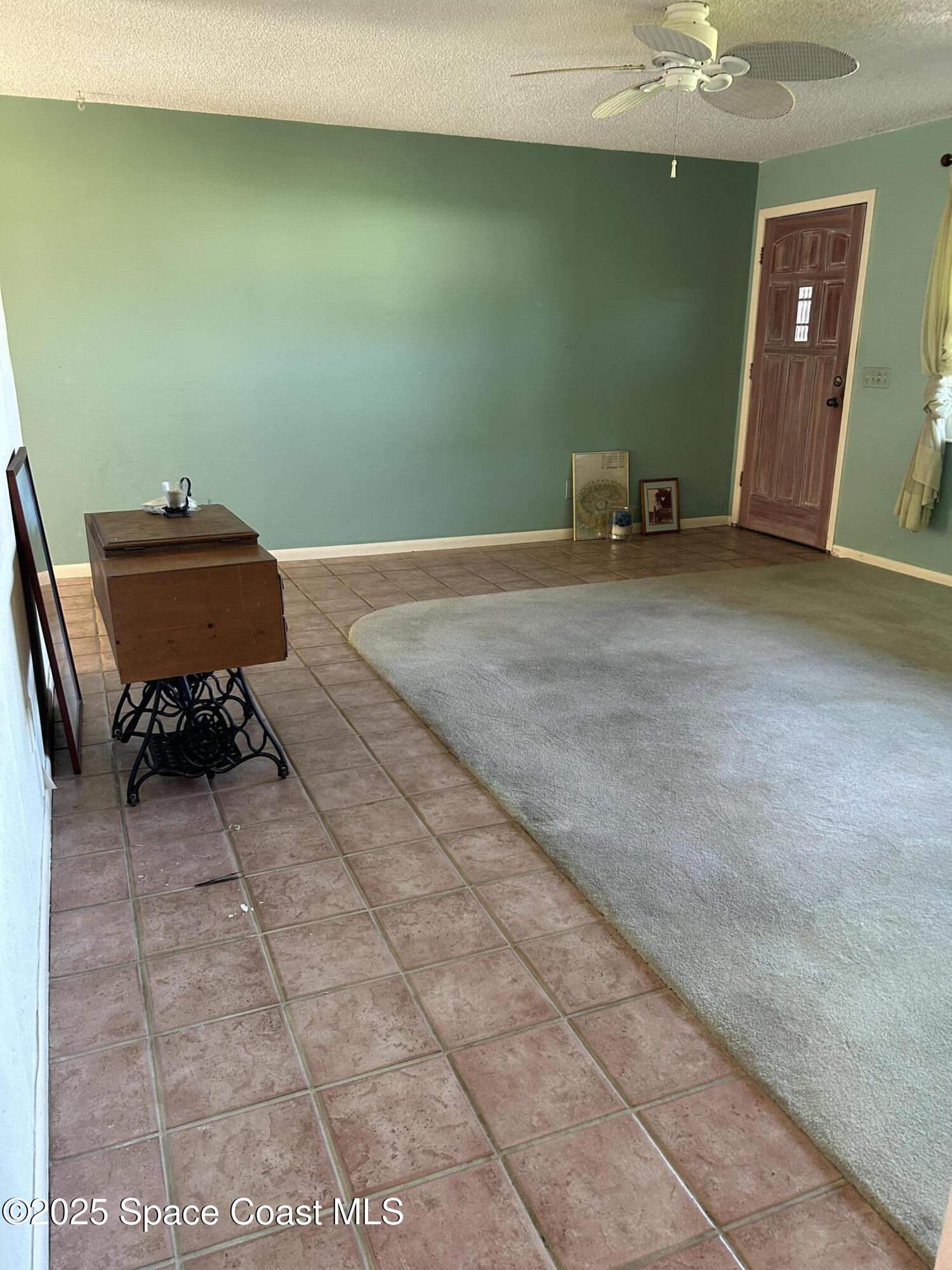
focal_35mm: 26
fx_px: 953
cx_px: 476
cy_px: 635
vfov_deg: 67.3
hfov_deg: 53.1
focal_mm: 5.7
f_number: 1.5
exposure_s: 1/60
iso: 200
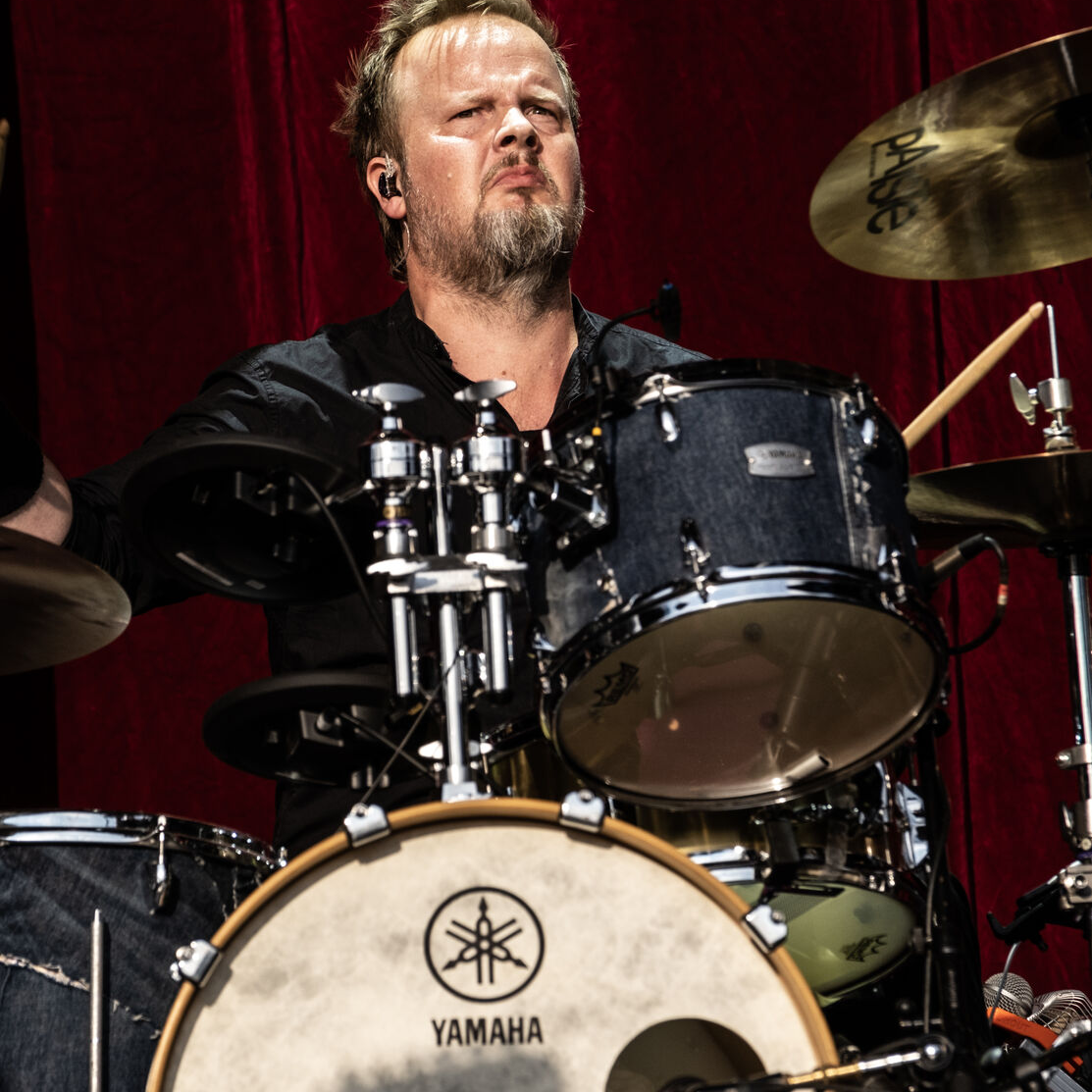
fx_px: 10993
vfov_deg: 5.7
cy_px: 519
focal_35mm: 308
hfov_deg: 5.7
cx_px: 518
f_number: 5.6
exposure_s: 1/1250
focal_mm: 140
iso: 500
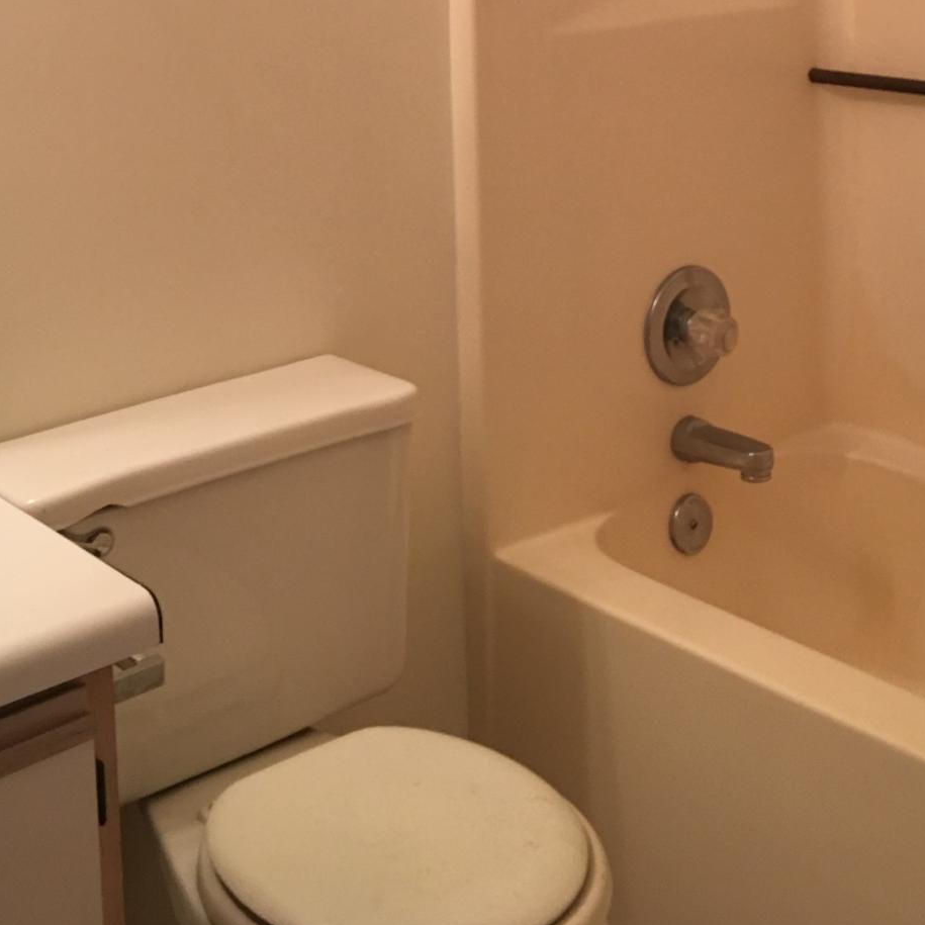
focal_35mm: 56
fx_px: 1693
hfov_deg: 30.5
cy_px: -42
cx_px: 529
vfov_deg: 28.3
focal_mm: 4.15
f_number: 2.2
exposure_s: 1/15
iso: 50
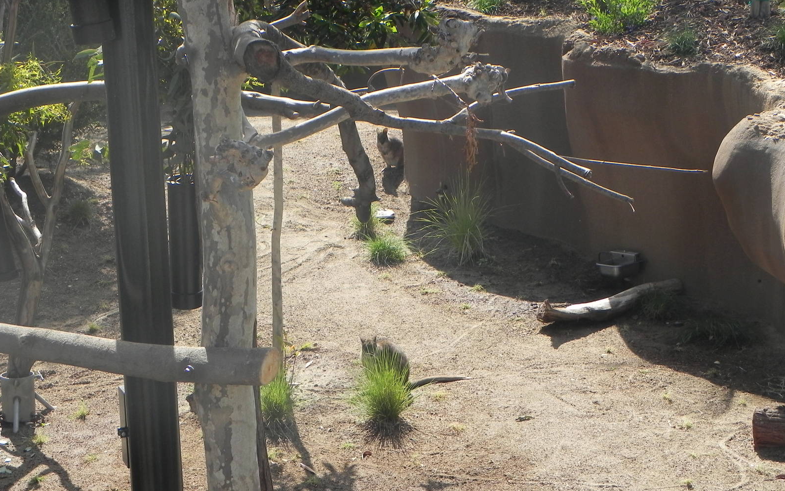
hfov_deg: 25.8
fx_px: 1712
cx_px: 392
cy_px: 212
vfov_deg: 16.3
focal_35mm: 80
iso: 160
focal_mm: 13.4
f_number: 5.6
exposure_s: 1/285
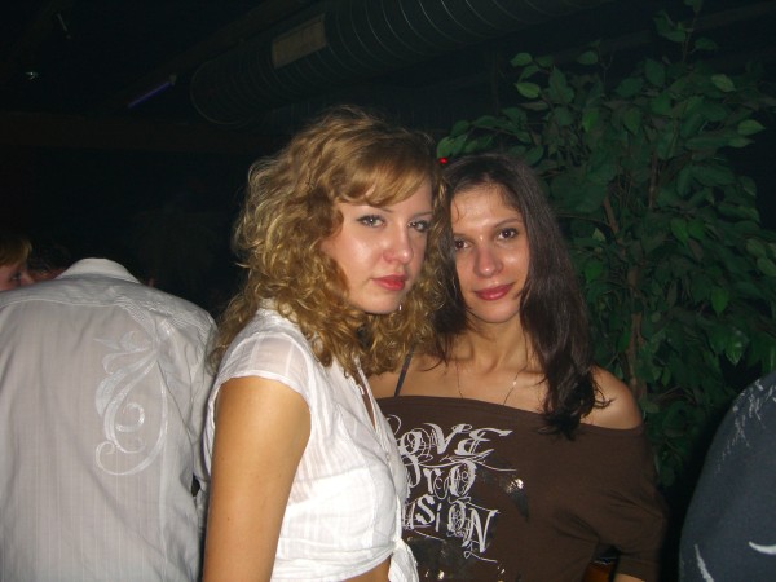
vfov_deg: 37.7
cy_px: 291
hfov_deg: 49.0
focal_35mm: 38
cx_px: 388
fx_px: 852
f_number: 2.8
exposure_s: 1/60
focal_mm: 7.9
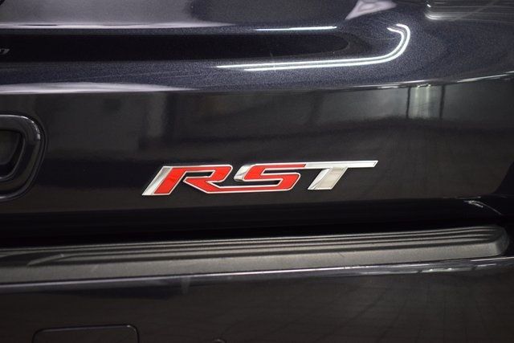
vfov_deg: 13.0
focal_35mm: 105
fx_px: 1499
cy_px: 172
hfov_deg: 19.5
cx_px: 257
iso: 1600
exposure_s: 1/80
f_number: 2.8
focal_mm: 70
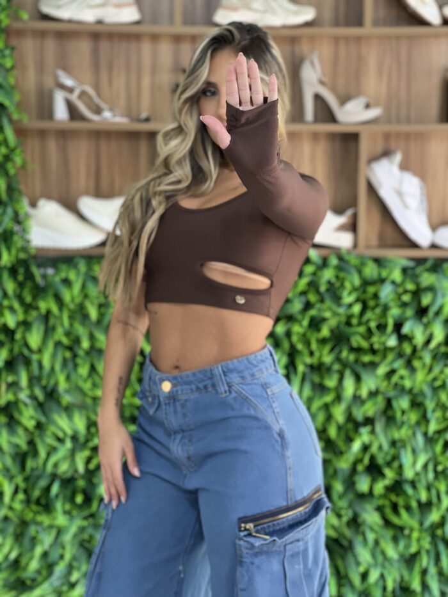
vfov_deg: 25.3
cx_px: 224
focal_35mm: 77
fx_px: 1328
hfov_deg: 19.1
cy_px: 298
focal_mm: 9
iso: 160
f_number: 2.8
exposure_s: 1/60
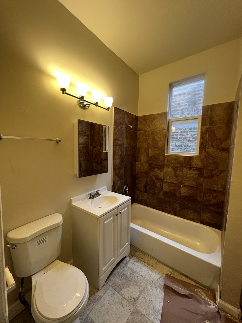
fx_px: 121
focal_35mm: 13
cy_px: 162
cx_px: 121
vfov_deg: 106.2
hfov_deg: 89.9
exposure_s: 1/120
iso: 160
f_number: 1.8
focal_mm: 1.57
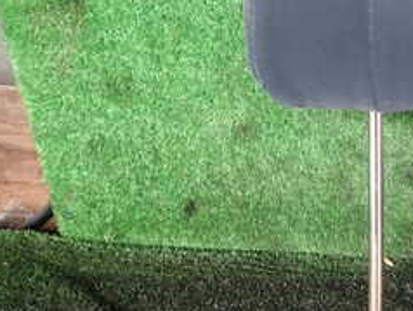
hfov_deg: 27.3
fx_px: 752
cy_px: 111
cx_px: 486
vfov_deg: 23.3
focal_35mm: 63
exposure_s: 1/100
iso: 100
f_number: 2
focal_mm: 4.5
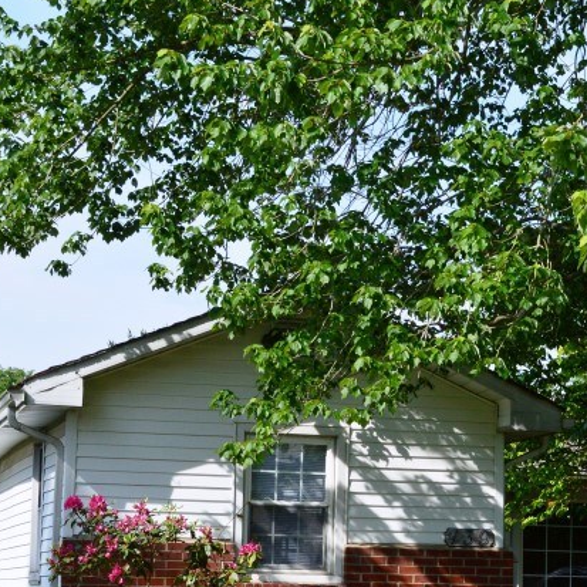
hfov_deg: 17.0
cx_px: 502
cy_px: 464
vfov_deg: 17.1
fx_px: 1938
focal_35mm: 101
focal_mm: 32
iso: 400
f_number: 11
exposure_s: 1/500
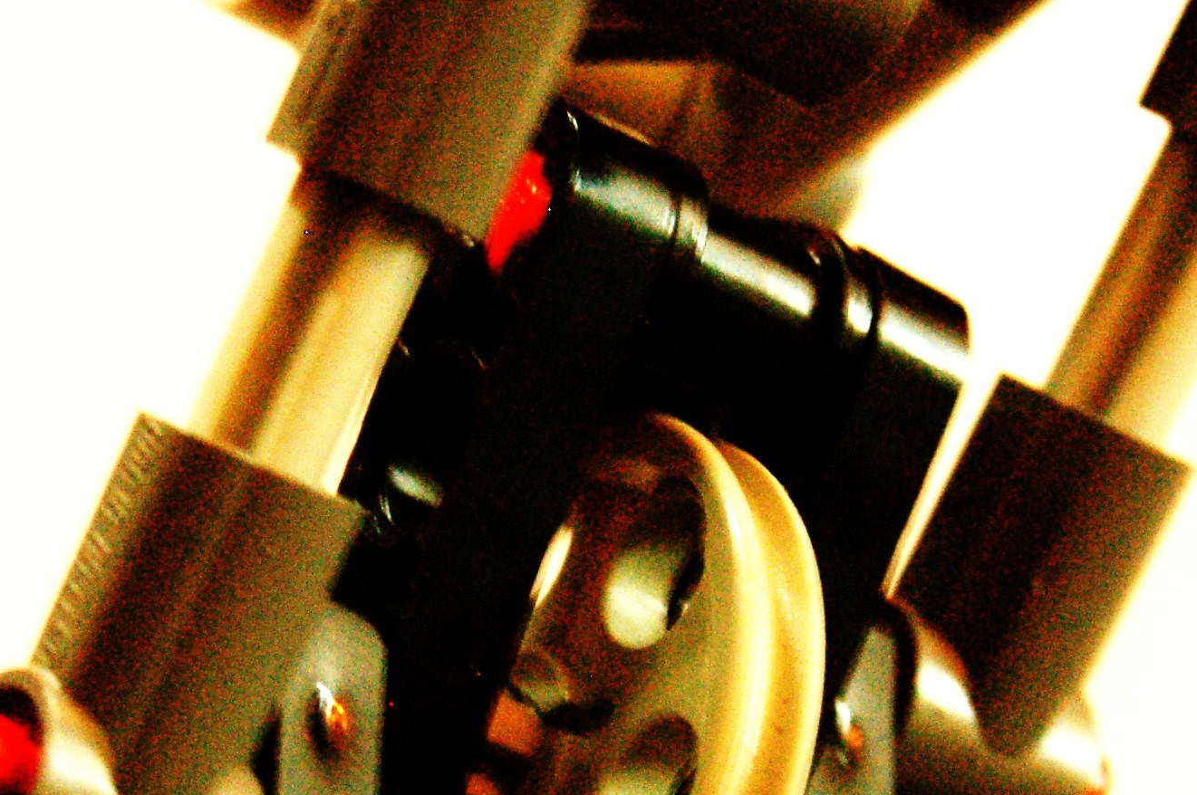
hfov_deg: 8.0
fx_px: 8508
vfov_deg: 5.3
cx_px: 371
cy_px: 651
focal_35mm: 256
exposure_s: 1/6
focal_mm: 75
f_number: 10
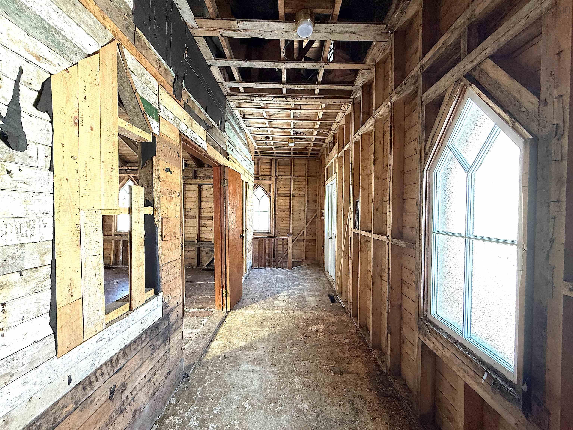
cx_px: 286
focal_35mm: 14
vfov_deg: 85.7
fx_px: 232
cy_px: 215
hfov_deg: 102.1
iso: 500
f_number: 2.2
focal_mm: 2.22
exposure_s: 1/60
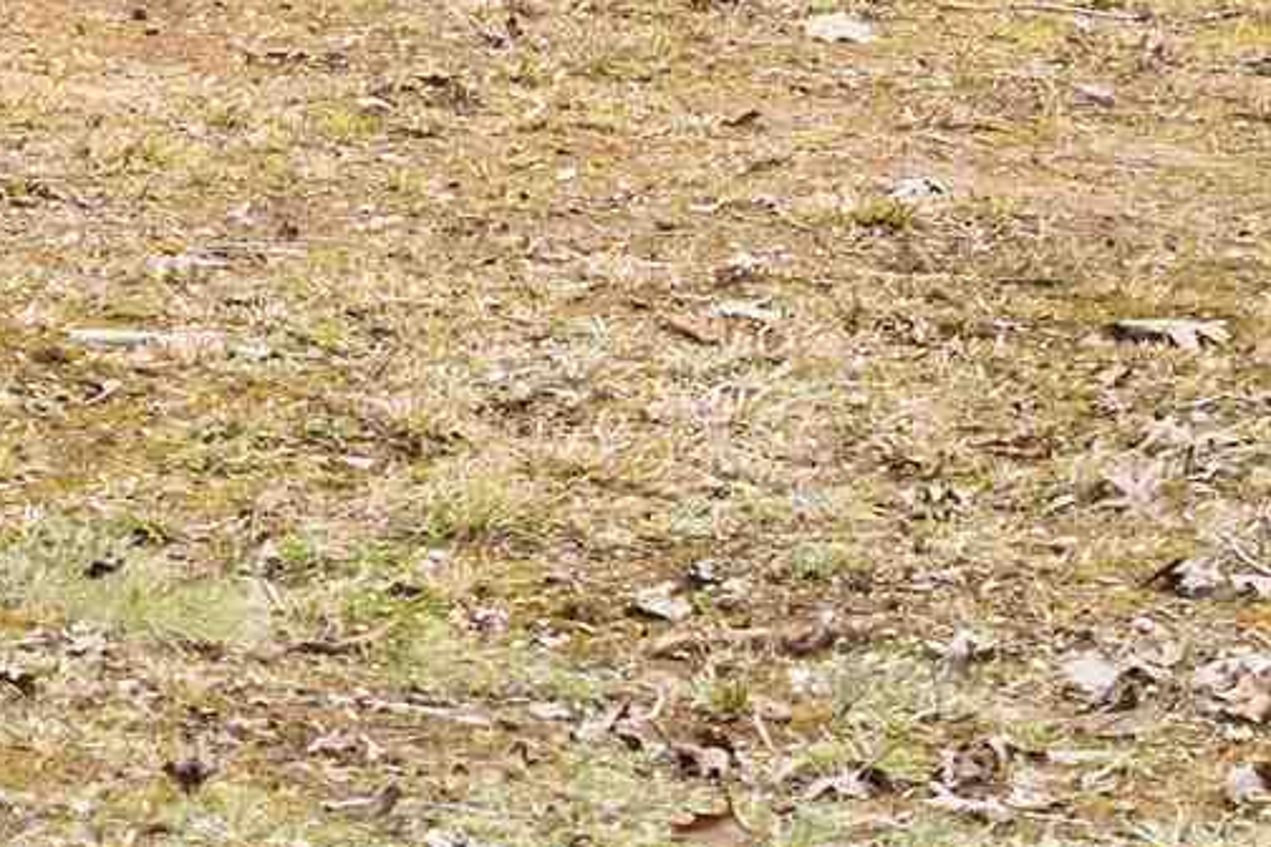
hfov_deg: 8.3
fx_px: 8765
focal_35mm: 248
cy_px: -1538
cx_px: 187
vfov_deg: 5.3
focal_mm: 40.7
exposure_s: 1/30
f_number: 7.1
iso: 250
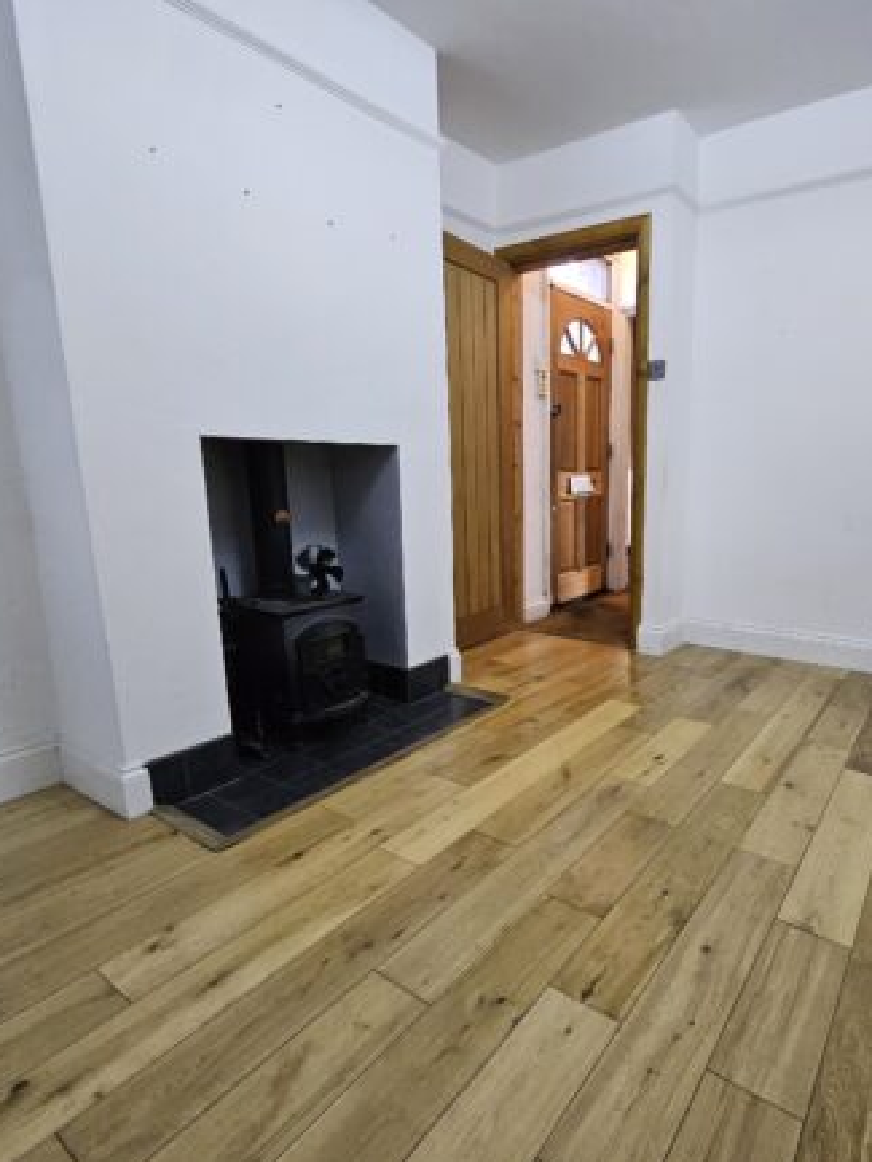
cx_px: 571
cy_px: 598
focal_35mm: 18
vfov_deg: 87.7
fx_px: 604
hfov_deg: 69.8
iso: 400
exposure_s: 1/70.8
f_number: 2.2
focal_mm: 1.74
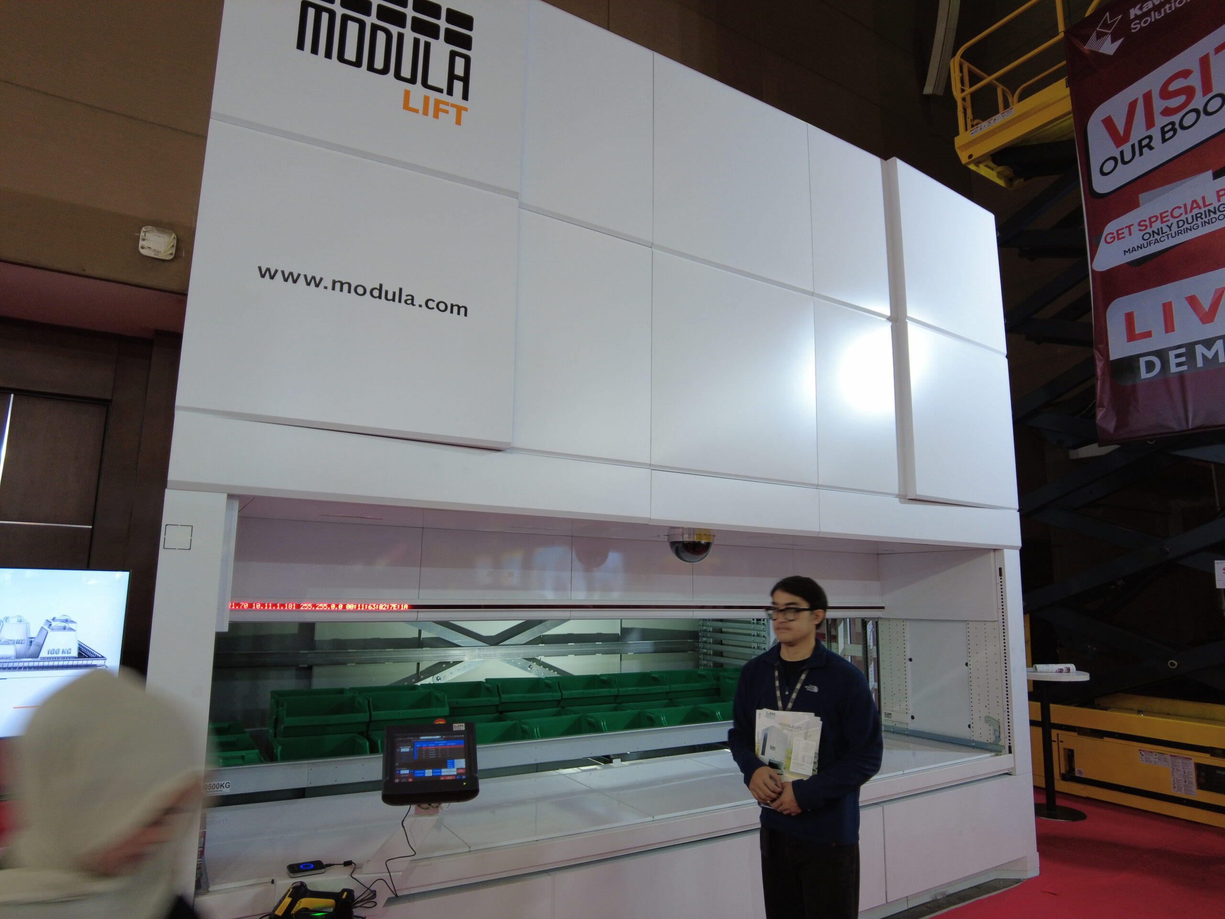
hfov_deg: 81.7
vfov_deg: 66.0
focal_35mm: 20
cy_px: 460
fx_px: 708
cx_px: 612
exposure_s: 1/20
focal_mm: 4.4
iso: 100
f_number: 1.8
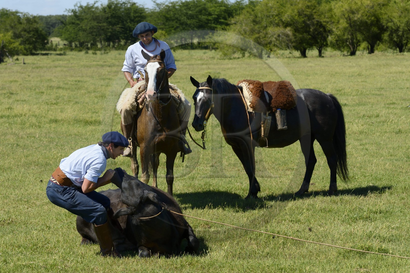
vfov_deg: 11.8
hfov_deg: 17.6
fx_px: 1321
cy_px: 136
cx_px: 205
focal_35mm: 116
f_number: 8
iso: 400
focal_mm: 116
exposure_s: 1/800
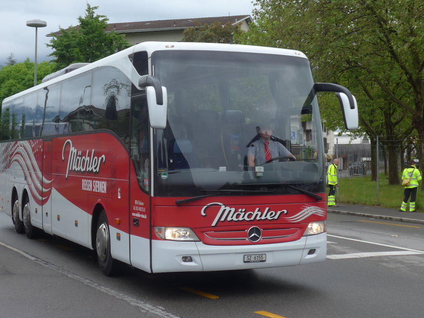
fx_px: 808
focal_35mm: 66
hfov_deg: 29.4
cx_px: 208
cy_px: 104
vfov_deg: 22.2
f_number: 3
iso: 80
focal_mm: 9.5
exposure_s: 1/320
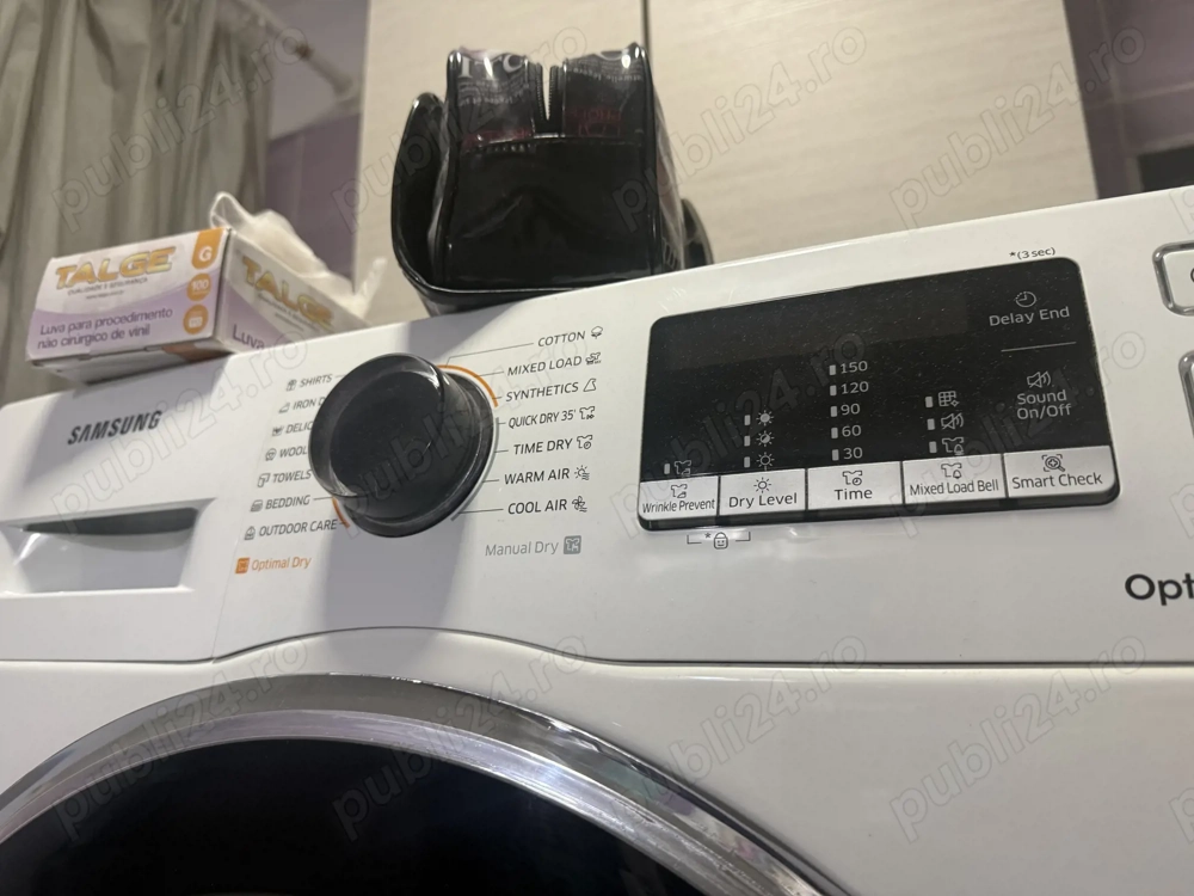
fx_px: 828
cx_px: 597
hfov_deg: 71.6
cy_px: 448
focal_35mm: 24
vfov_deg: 56.8
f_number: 1.78
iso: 200
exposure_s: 1/117
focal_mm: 6.76
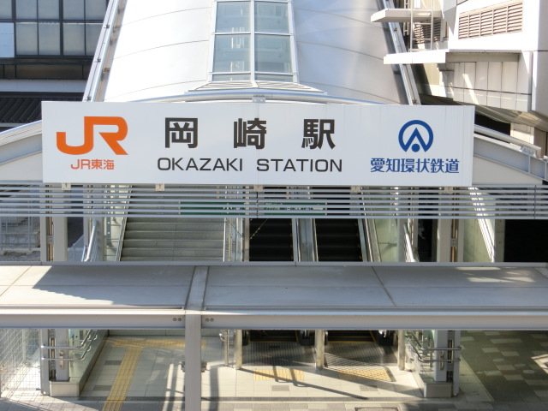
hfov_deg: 27.8
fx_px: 1108
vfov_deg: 21.0
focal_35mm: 70
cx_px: 274
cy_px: 206
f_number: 5.2
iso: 80
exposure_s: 1/160
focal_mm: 12.4
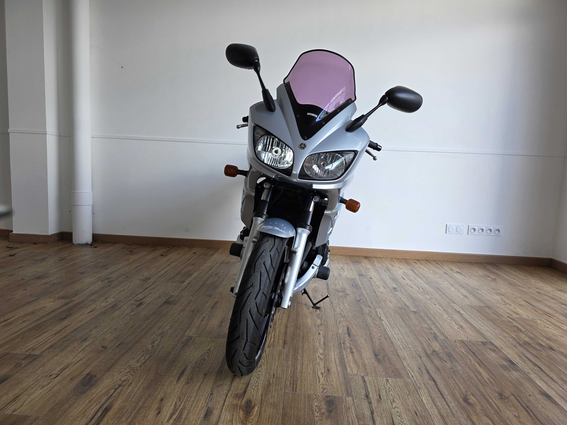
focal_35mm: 23
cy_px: 212
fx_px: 377
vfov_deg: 58.9
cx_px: 284
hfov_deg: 73.9
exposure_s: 1/180
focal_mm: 6.3
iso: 80
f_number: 1.7
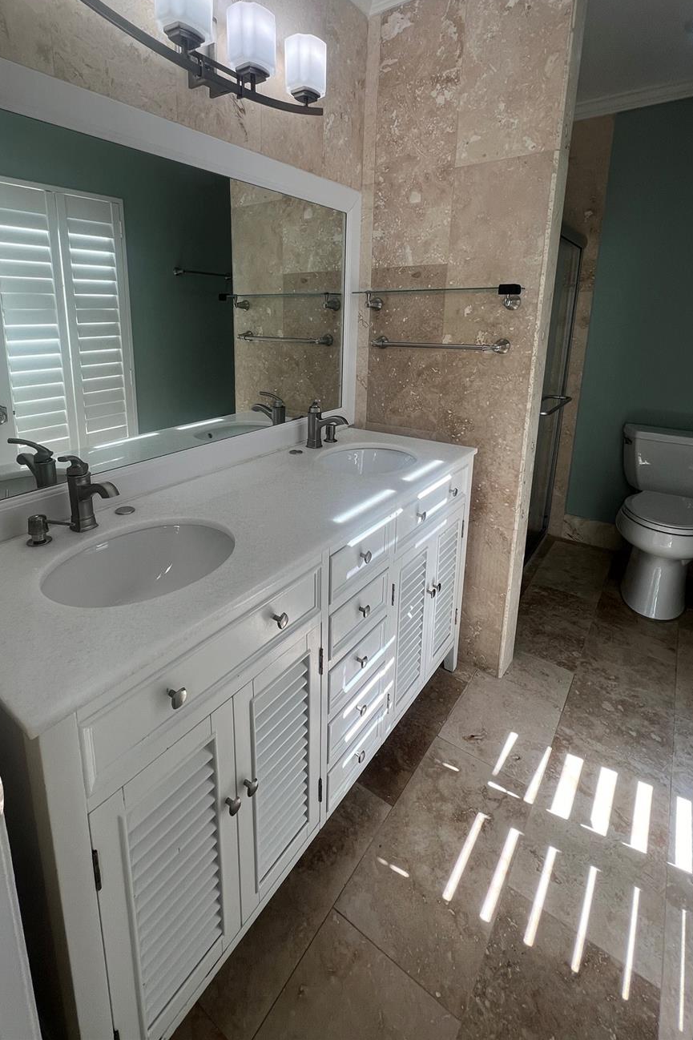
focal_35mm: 16
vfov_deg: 95.7
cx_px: 295
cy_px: 425
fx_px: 462
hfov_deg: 73.3
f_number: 1.8
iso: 40
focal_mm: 1.57
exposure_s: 1/120
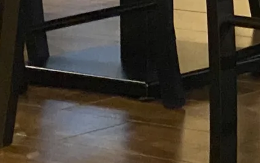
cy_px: -286
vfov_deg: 3.9
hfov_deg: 6.2
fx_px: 2360
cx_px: 437
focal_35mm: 333
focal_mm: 6
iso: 640
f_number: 2
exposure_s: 1/33
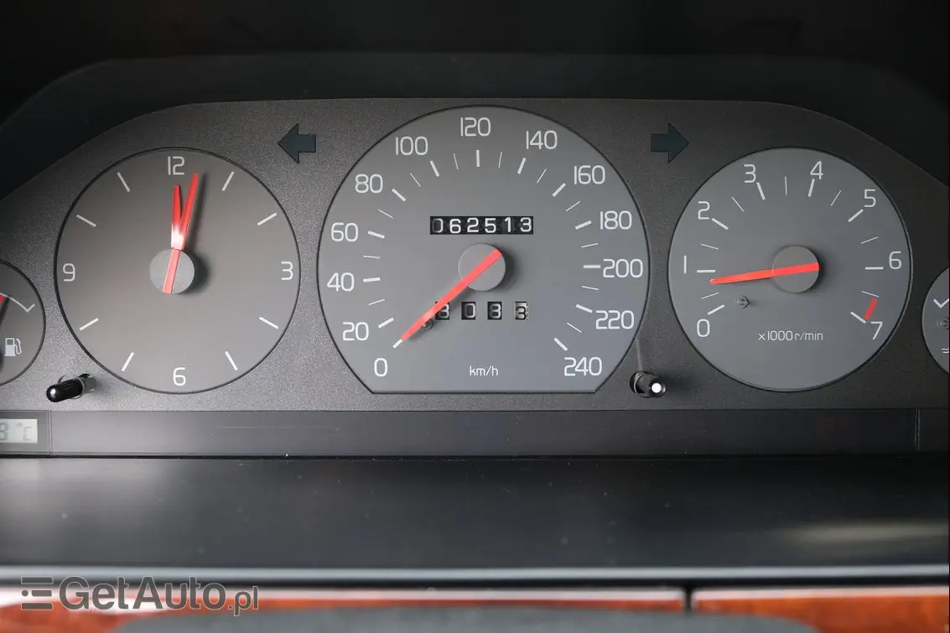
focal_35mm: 42
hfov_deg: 46.4
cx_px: 475
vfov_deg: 31.9
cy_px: 316
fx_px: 1108
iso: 320
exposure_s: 1/60
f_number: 4
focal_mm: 27.7
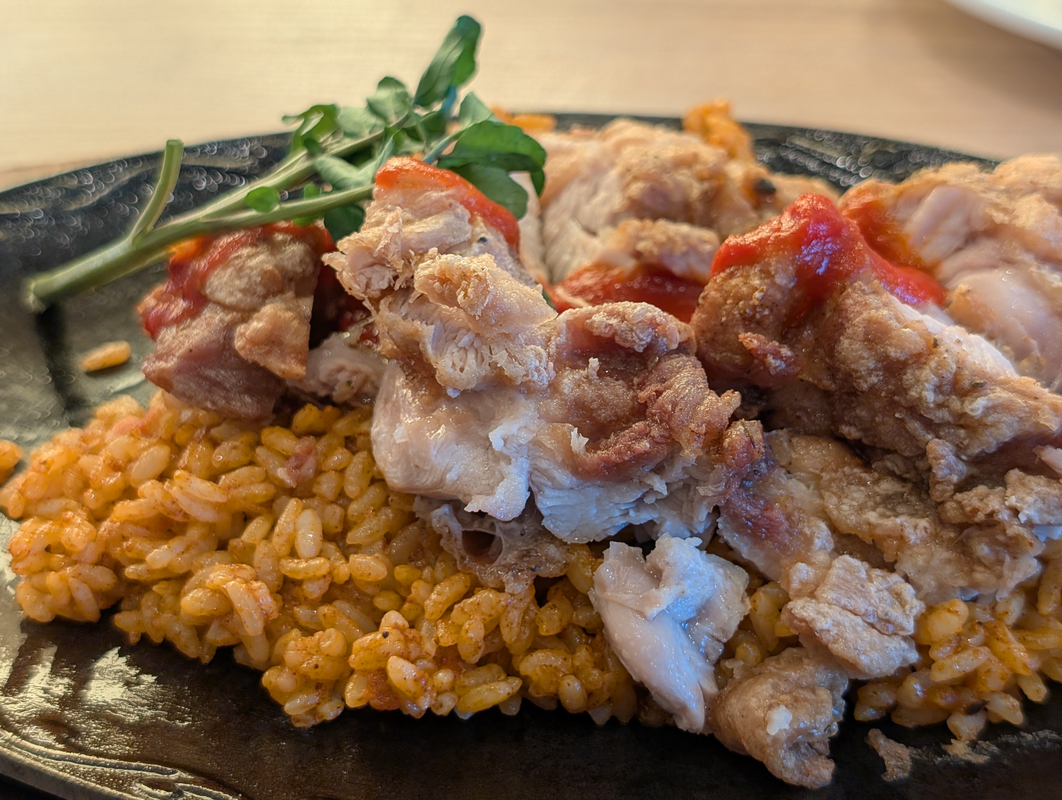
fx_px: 1505
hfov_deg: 38.9
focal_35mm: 49
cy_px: 400
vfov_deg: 29.7
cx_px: 531
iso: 26
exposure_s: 1/30
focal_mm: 6.9
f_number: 1.68
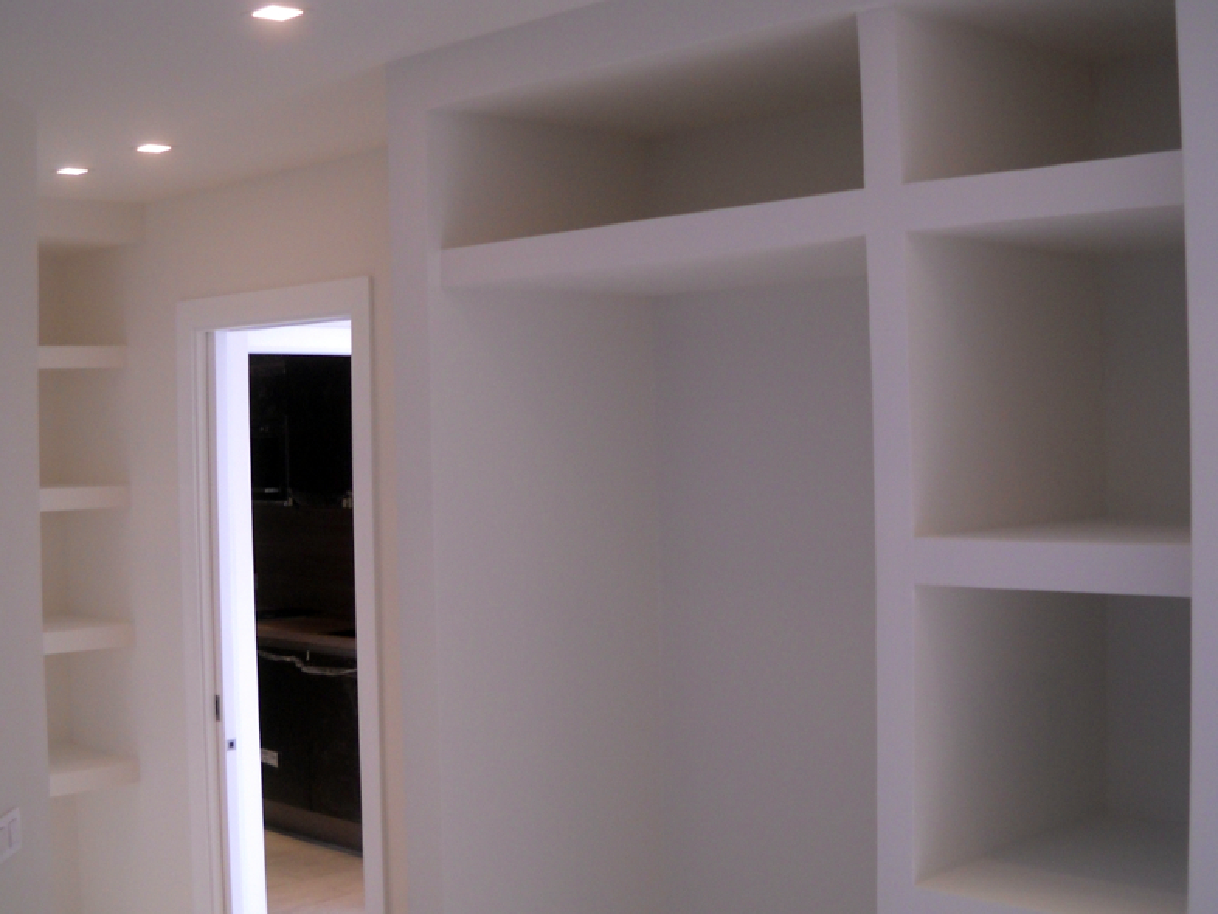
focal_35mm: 47
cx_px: 587
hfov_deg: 40.4
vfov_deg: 30.9
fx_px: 1654
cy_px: 488
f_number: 3.1
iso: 124
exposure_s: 1/60
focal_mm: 6.72
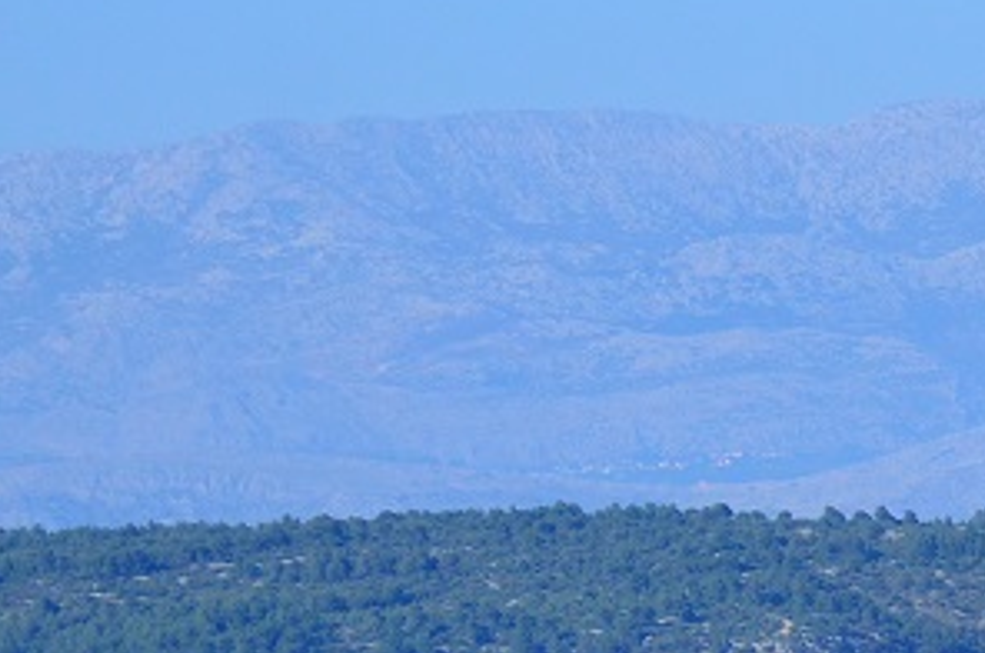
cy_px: 585
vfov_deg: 2.7
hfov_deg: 4.0
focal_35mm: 516
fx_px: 14088
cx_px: 1552
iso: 400
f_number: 4.5
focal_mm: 102
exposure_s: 1/3200
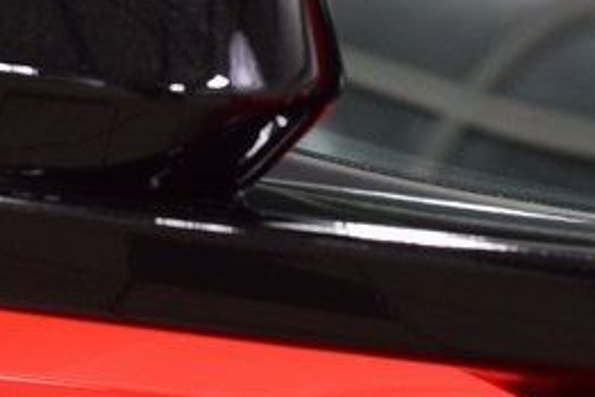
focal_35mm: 381
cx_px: 191
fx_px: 6300
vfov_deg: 3.6
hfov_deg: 5.4
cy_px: 17
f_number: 7.1
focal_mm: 65
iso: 1400
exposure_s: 1/30
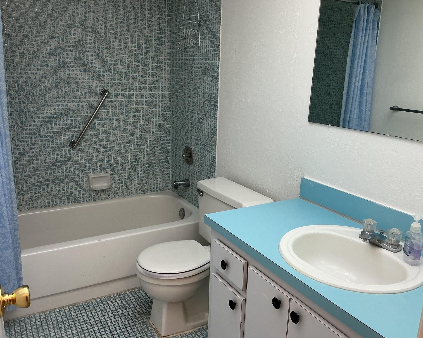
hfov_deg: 57.2
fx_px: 388
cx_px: 214
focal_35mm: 31
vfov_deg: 47.1
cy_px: 167
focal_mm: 3
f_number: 1.8
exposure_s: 1/60
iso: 80
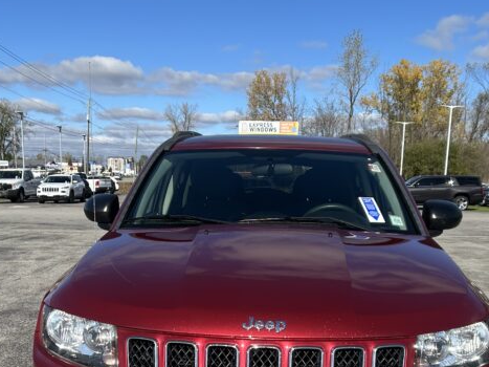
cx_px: 238
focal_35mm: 57
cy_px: 305
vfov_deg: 25.1
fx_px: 805
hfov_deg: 33.8
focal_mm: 5.7
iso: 50
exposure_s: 1/3831
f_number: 1.5
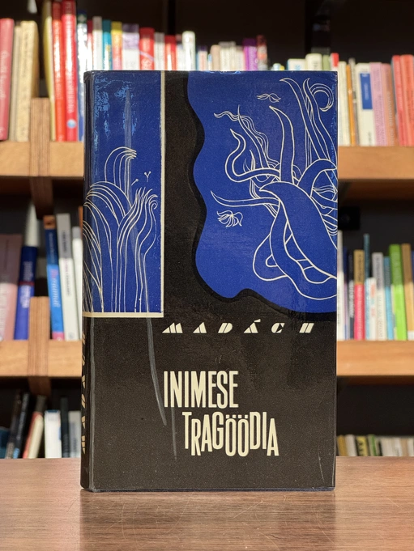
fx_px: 1227
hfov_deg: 19.1
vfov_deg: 25.3
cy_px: 276
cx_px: 207
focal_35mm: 77
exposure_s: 1/60
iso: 320
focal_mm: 9
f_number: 2.8
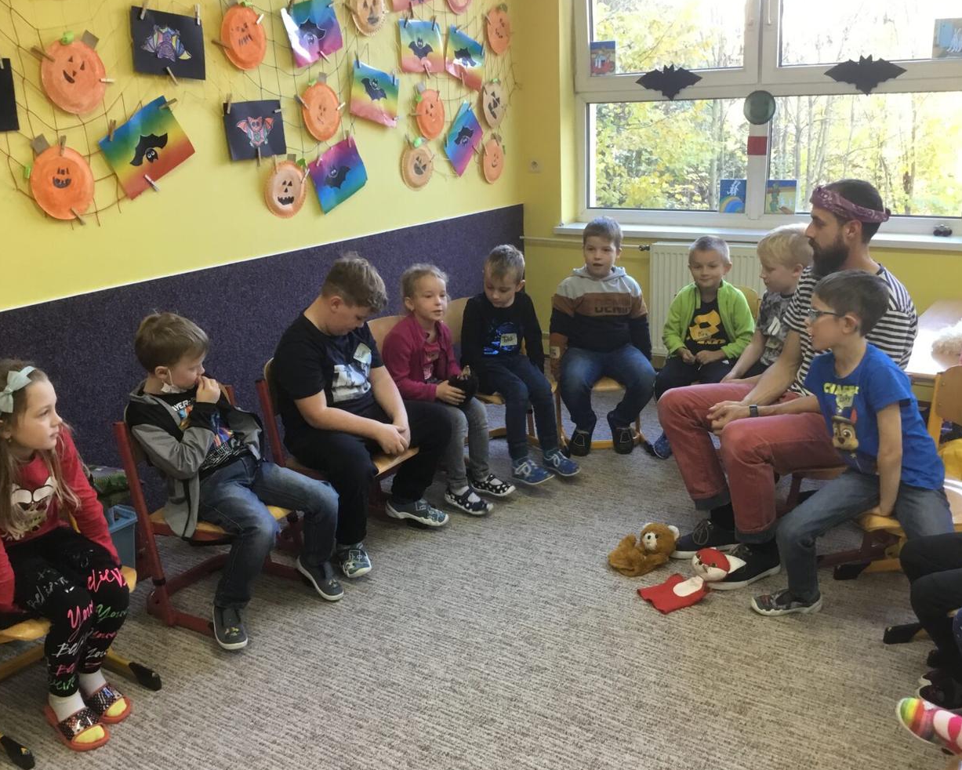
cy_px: 384
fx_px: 940
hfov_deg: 54.2
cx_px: 492
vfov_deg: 44.6
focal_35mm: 33
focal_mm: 3.3
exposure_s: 1/33
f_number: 2.4
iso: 100
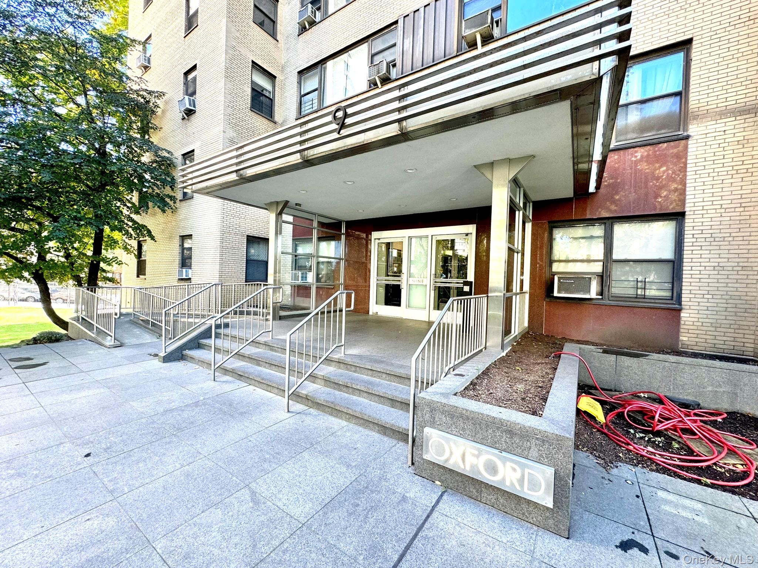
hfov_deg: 102.1
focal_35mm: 14
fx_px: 307
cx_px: 379
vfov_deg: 85.7
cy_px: 284
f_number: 2.2
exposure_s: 1/120
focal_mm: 2.22
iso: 125
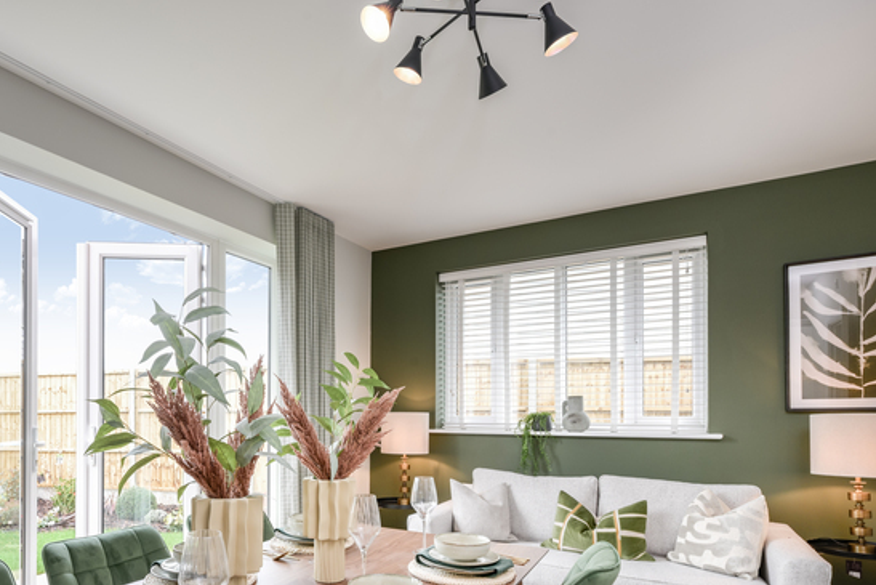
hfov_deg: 77.6
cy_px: 405
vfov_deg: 55.7
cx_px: 346
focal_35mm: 22
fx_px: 535
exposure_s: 1/4
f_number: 11
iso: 100
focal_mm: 14
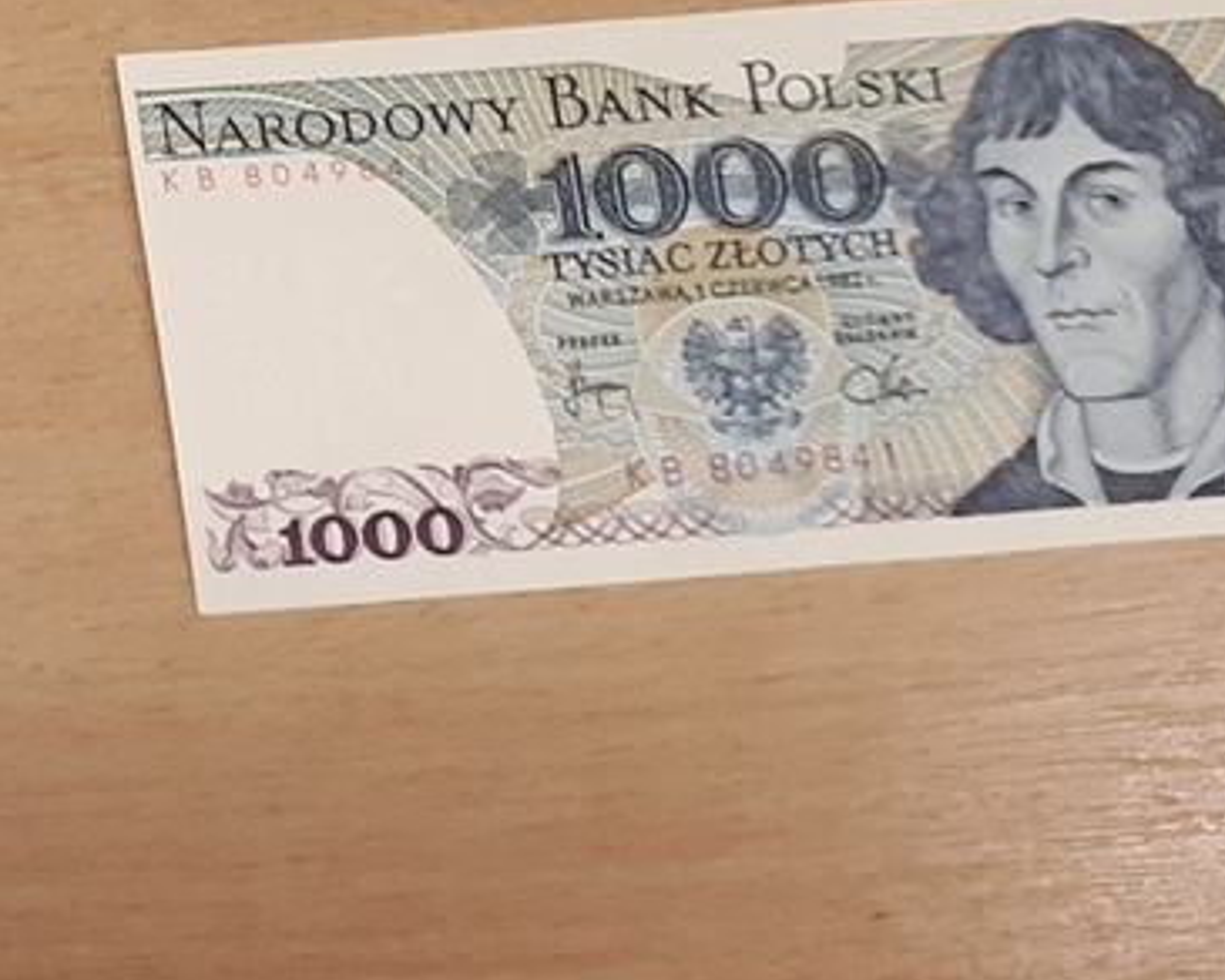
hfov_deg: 16.2
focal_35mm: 104
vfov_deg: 14.6
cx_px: -816
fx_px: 3771
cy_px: 81
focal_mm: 3.6
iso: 64
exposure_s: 1/33
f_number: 1.9
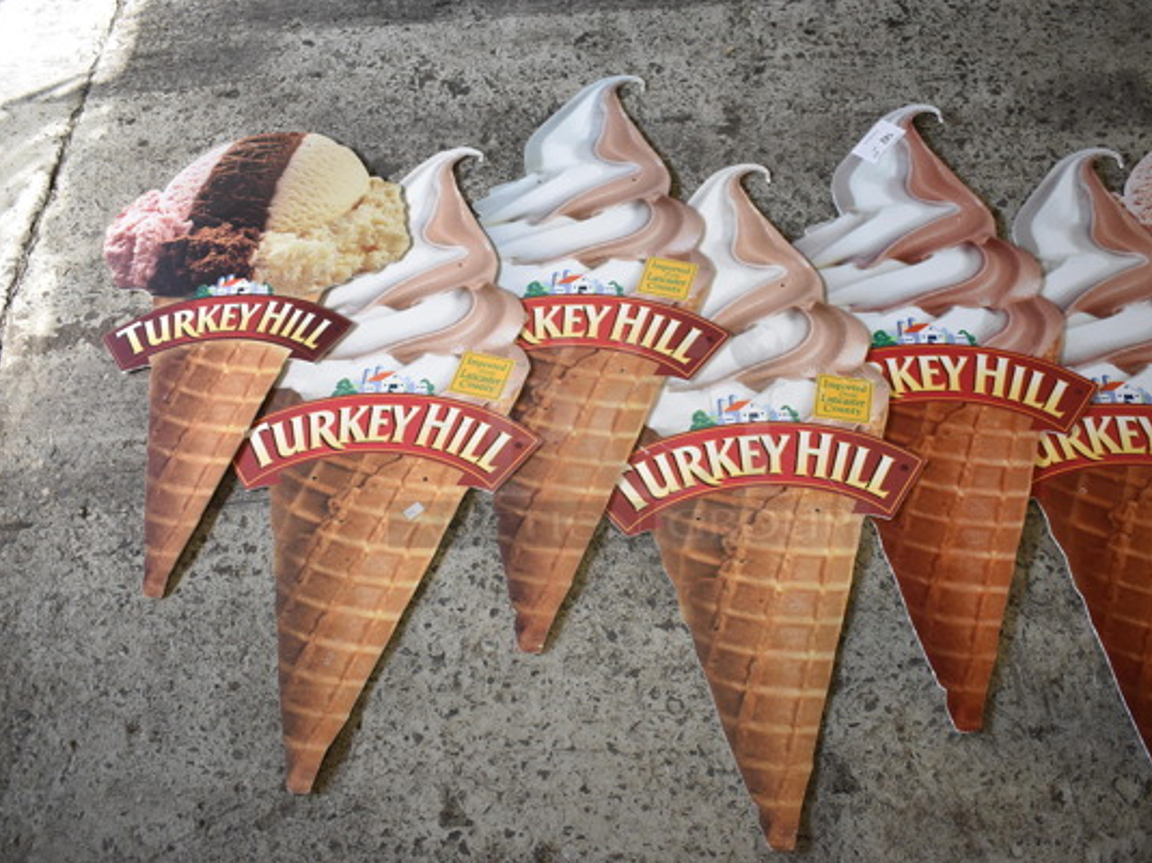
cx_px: 630
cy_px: 434
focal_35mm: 33
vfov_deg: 42.9
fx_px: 1098
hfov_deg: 55.3
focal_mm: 20
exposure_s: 1/250
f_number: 3.5
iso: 640
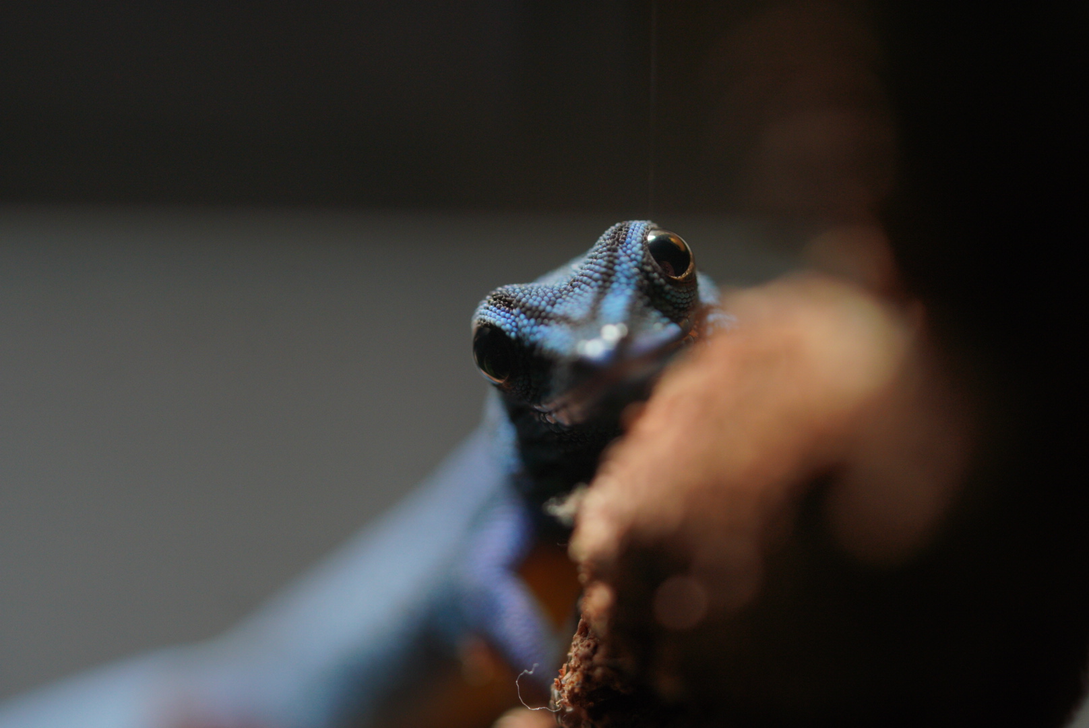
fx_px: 4087
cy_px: 364
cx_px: 544
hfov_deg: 15.2
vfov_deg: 10.2
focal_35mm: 135
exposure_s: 1/320
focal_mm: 90
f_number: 2.8
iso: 400
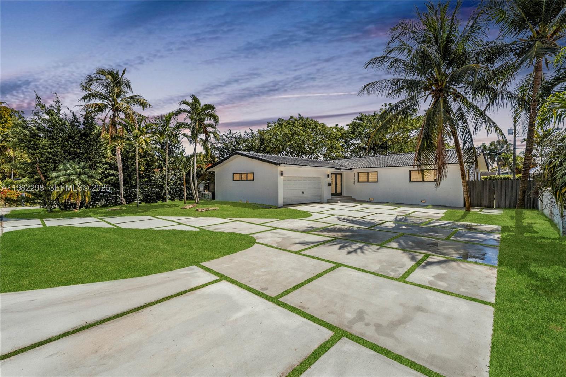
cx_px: 283
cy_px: 188
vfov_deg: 73.7
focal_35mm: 16
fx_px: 251
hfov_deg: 96.7
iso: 400
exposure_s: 1/2500
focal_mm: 16
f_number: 8
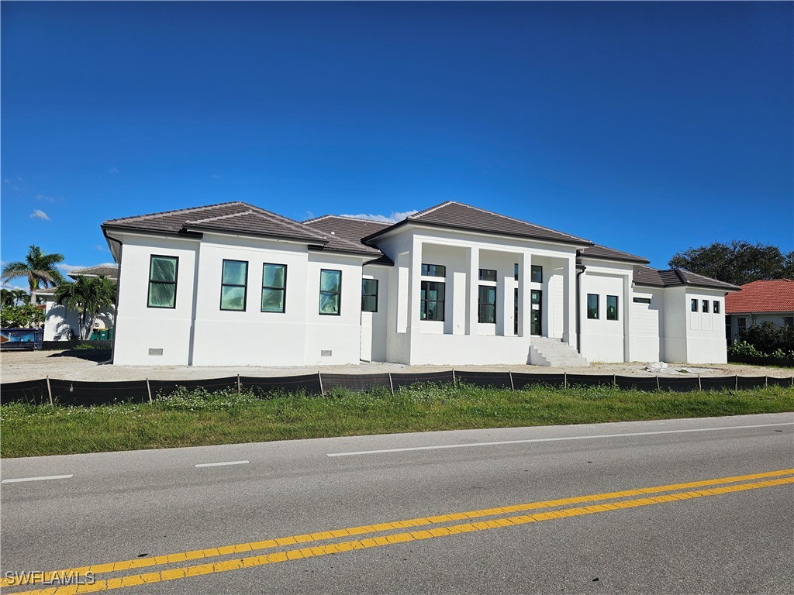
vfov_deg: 58.9
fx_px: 528
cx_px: 397
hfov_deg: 73.9
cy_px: 298
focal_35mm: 23
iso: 10
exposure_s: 1/2157
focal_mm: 6.3
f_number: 1.7
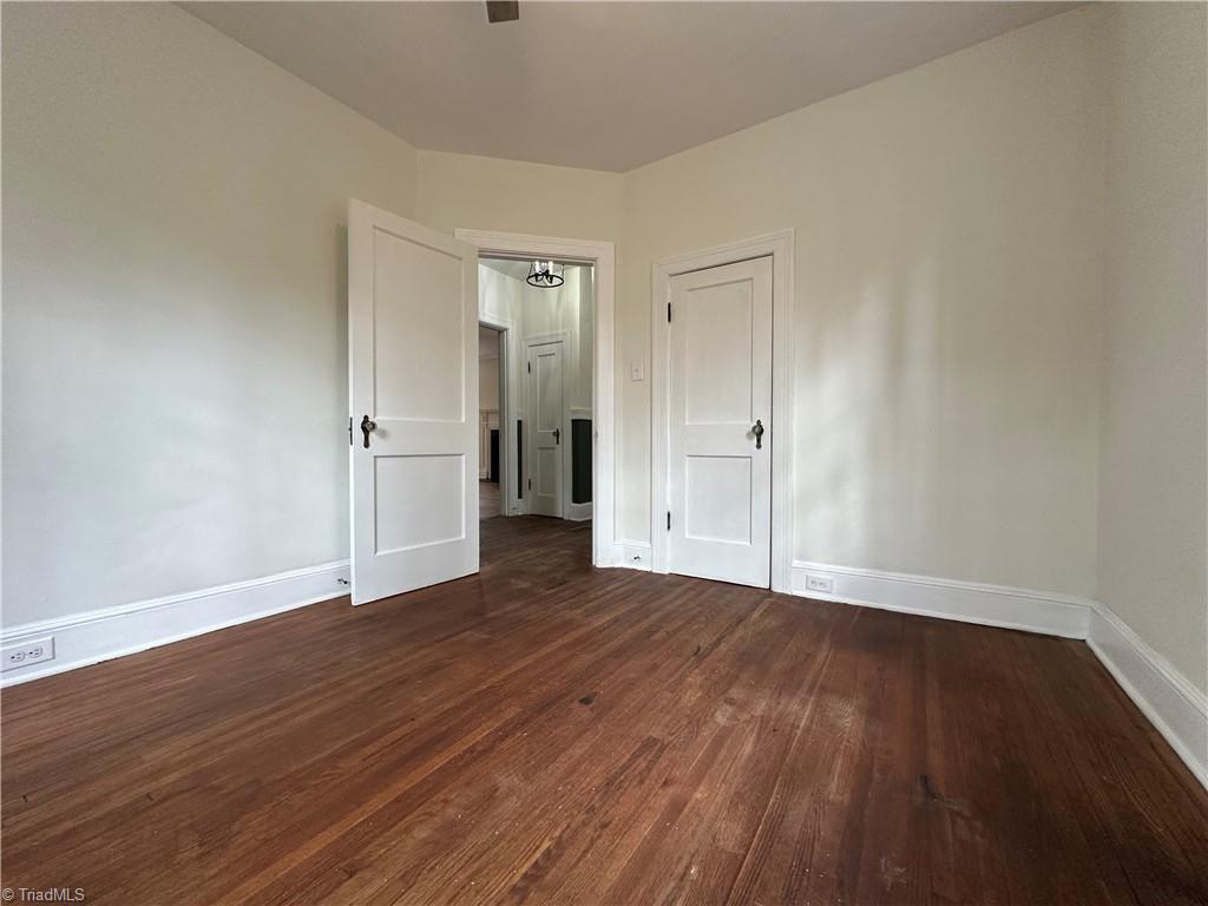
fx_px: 489
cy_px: 453
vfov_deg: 85.7
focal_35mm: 14
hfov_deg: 102.1
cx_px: 604
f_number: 2.2
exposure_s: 1/120
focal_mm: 2.22
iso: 250
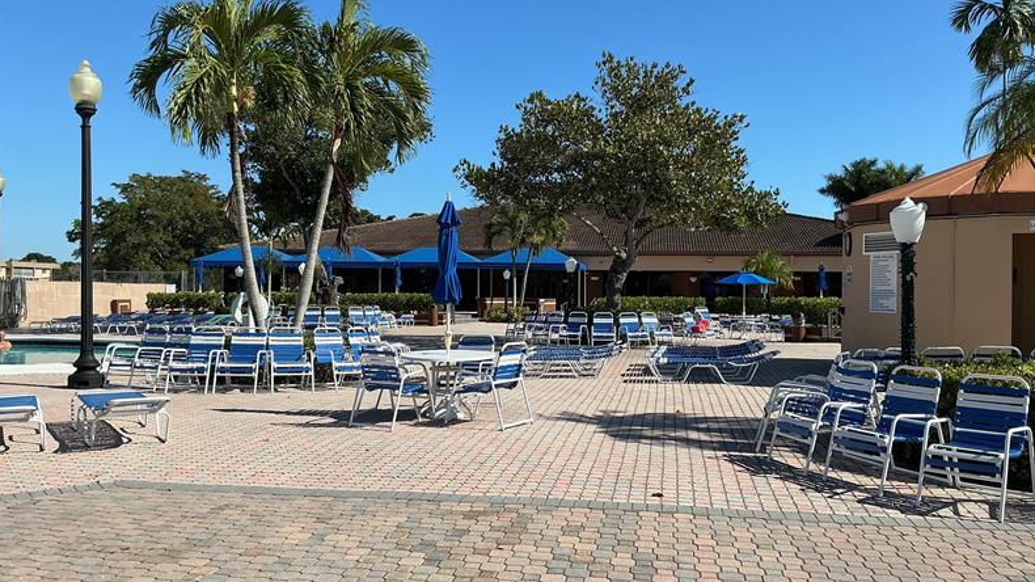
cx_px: 519
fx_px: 878
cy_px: 291
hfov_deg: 61.0
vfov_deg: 36.7
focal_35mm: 32
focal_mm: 3
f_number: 1.8
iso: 25
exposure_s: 1/2427
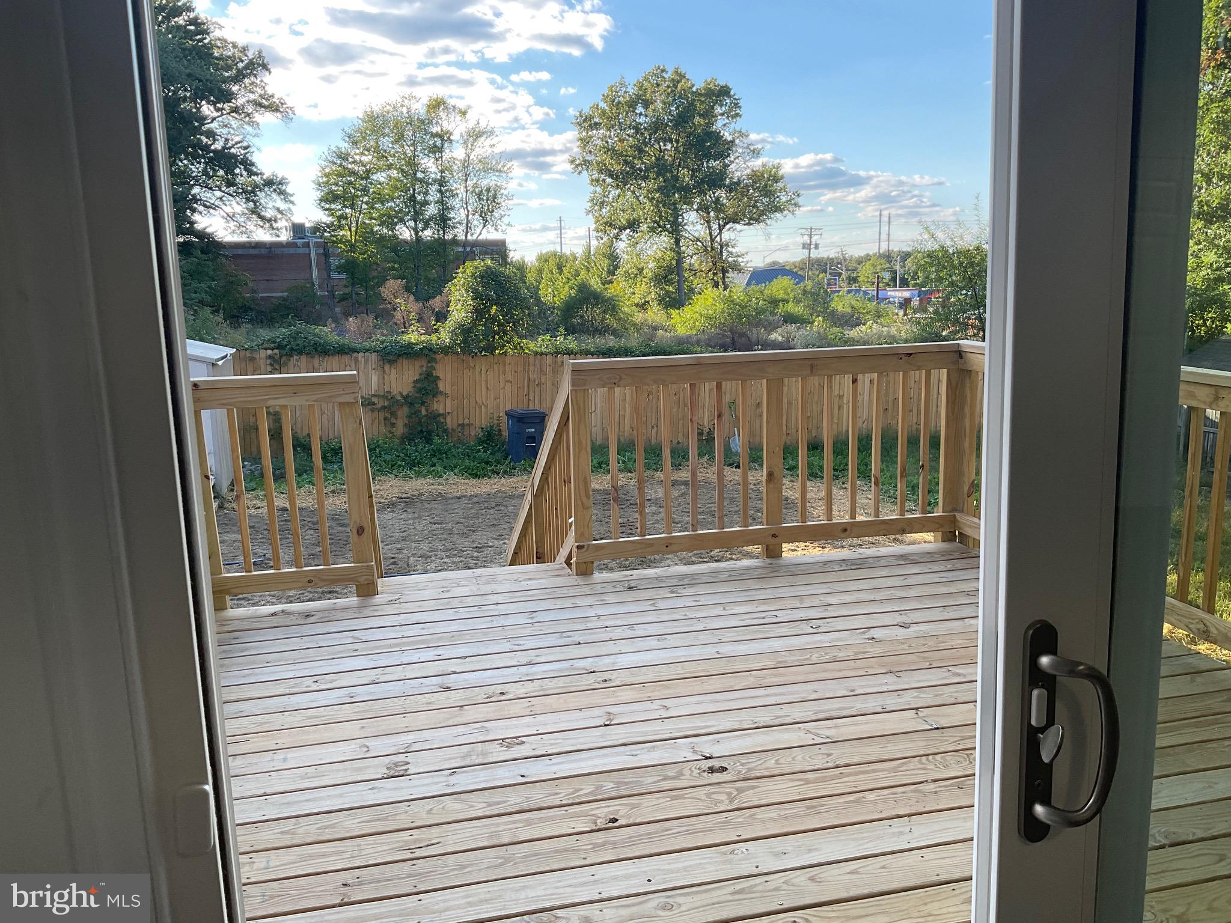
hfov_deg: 61.7
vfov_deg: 48.2
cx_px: 616
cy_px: 462
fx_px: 1031
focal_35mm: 29
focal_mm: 3
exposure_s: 1/305
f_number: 1.8
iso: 16
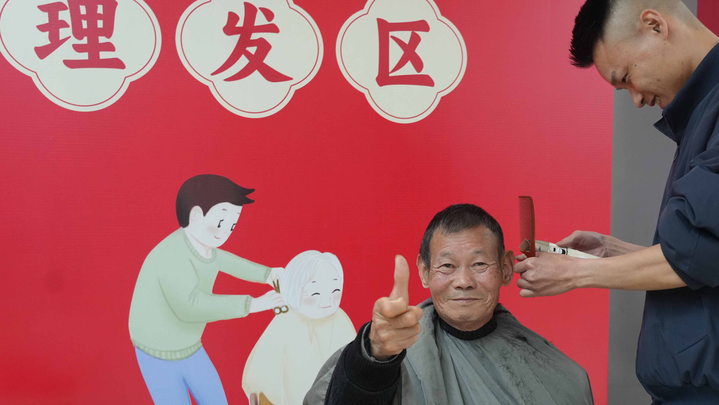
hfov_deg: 43.1
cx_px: 481
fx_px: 896
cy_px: 285
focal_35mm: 47
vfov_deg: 25.2
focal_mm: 31
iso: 2000
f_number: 4
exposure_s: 1/160
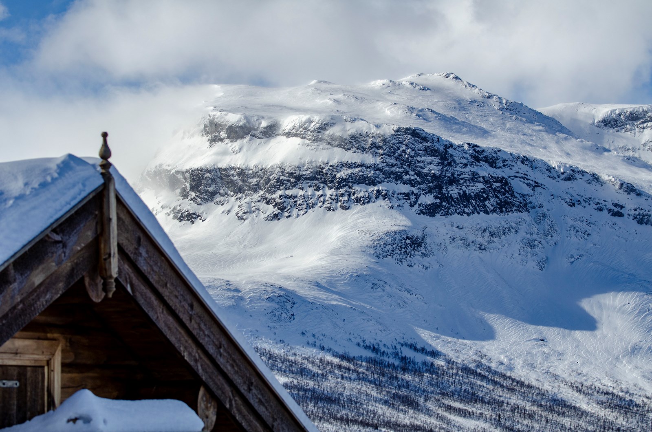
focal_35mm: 120
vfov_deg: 11.4
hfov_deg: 17.1
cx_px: 326
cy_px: 216
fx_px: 2169
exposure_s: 1/800
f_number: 7.1
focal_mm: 80
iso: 125
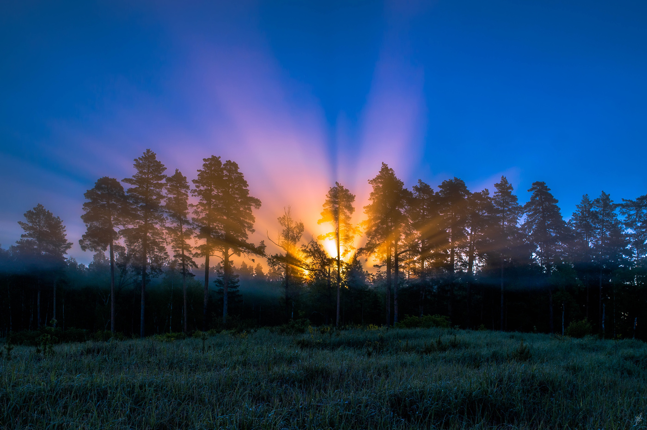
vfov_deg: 29.8
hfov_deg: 43.6
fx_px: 808
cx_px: 324
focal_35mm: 45
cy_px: 215
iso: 200
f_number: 9
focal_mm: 30
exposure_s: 1/640
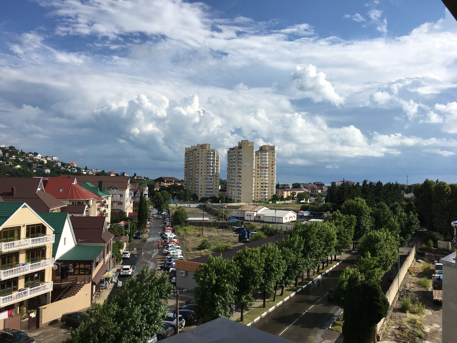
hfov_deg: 61.7
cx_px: 228
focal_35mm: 29
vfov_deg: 48.2
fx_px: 383
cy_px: 172
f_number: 2.2
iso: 25
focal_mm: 4.15
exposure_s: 1/2653
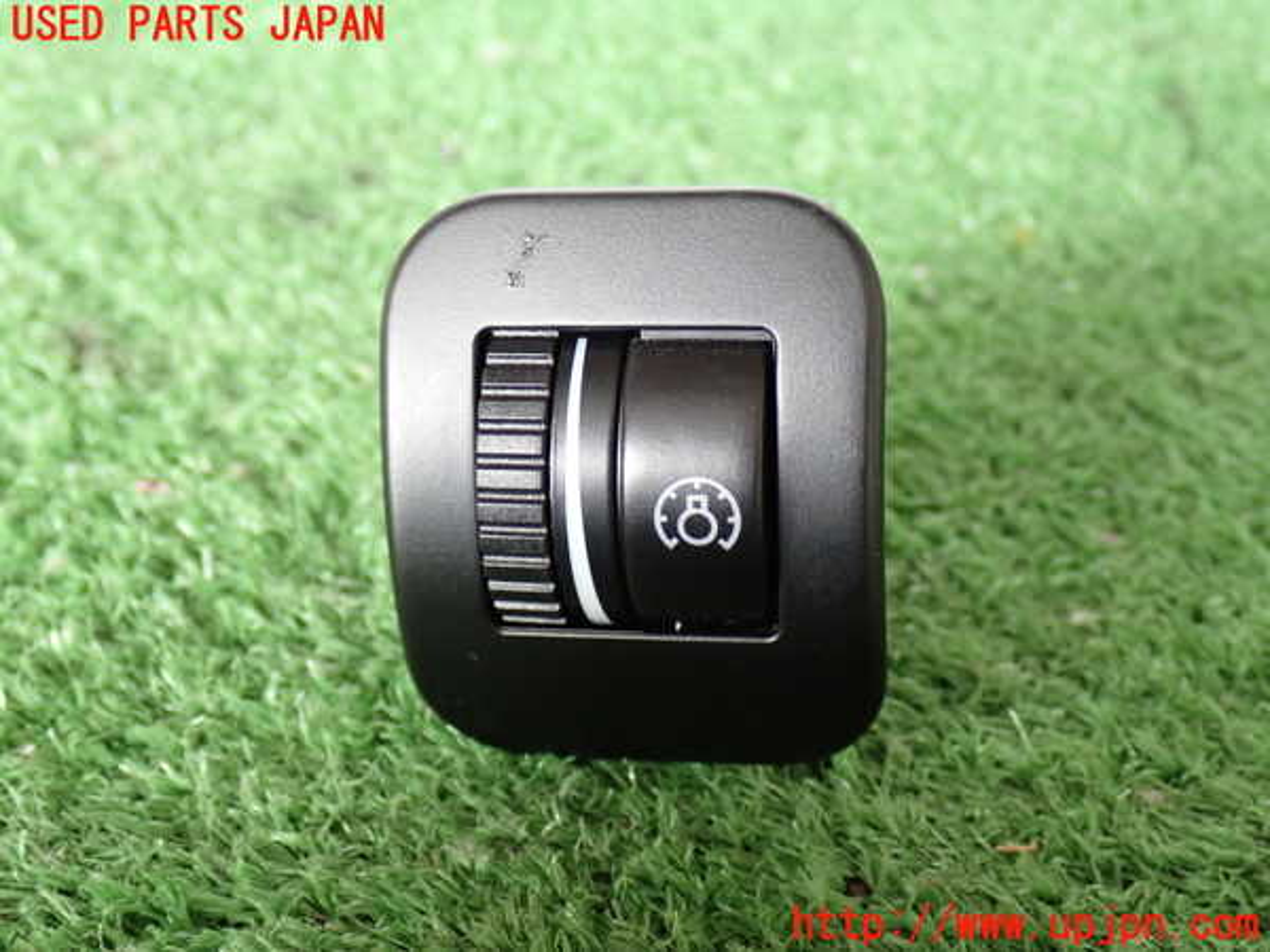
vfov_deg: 27.0
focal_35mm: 54
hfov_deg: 35.5
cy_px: 476
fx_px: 1981
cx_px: 635
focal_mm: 9.65
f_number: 3.3
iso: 400
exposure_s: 1/50
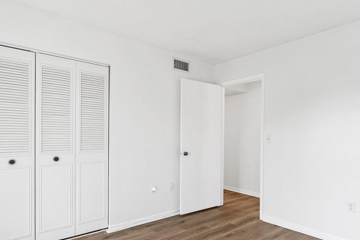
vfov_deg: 56.9
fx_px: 220
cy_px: 141
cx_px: 201
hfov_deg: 78.3
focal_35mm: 22
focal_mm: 14
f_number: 8
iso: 400
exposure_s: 1/20
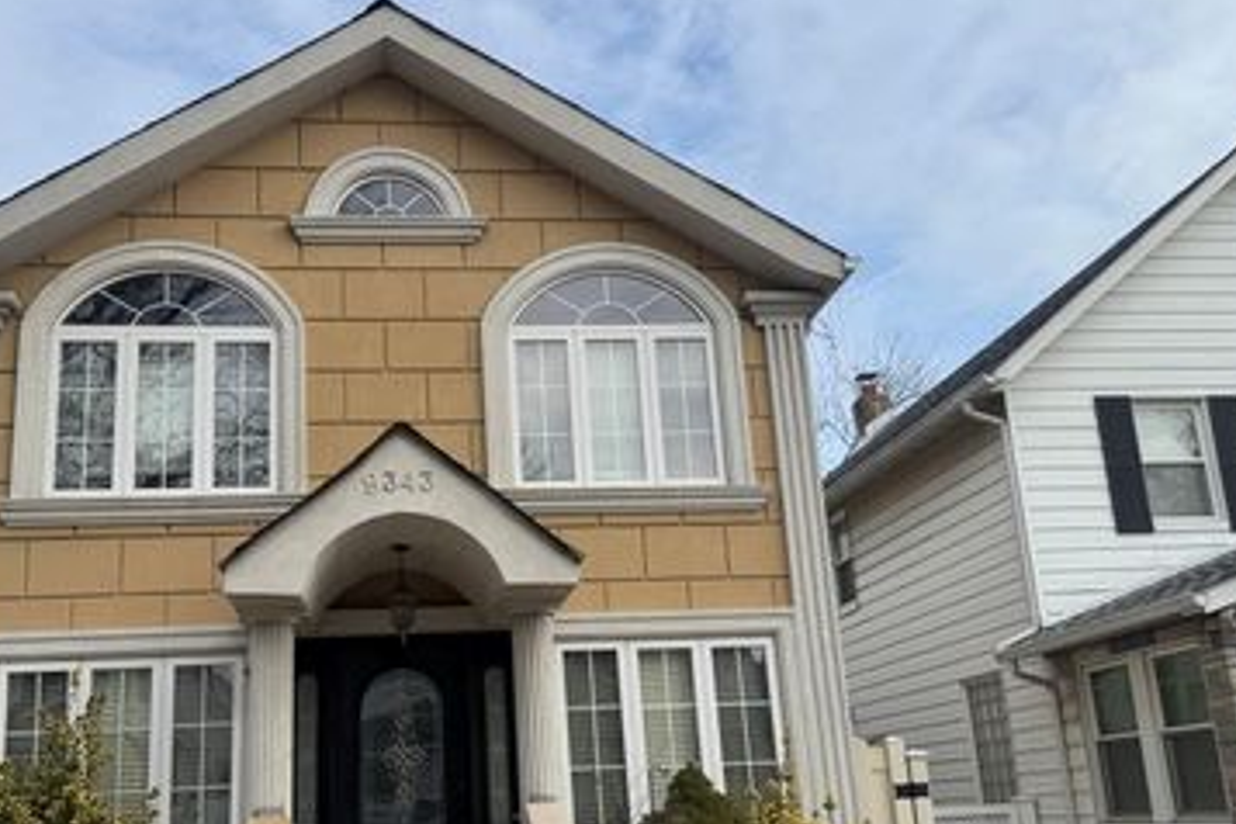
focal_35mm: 35
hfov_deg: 54.0
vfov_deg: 37.6
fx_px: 1202
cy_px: 511
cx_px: 492
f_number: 1.78
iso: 80
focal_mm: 6.76
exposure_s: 1/3597
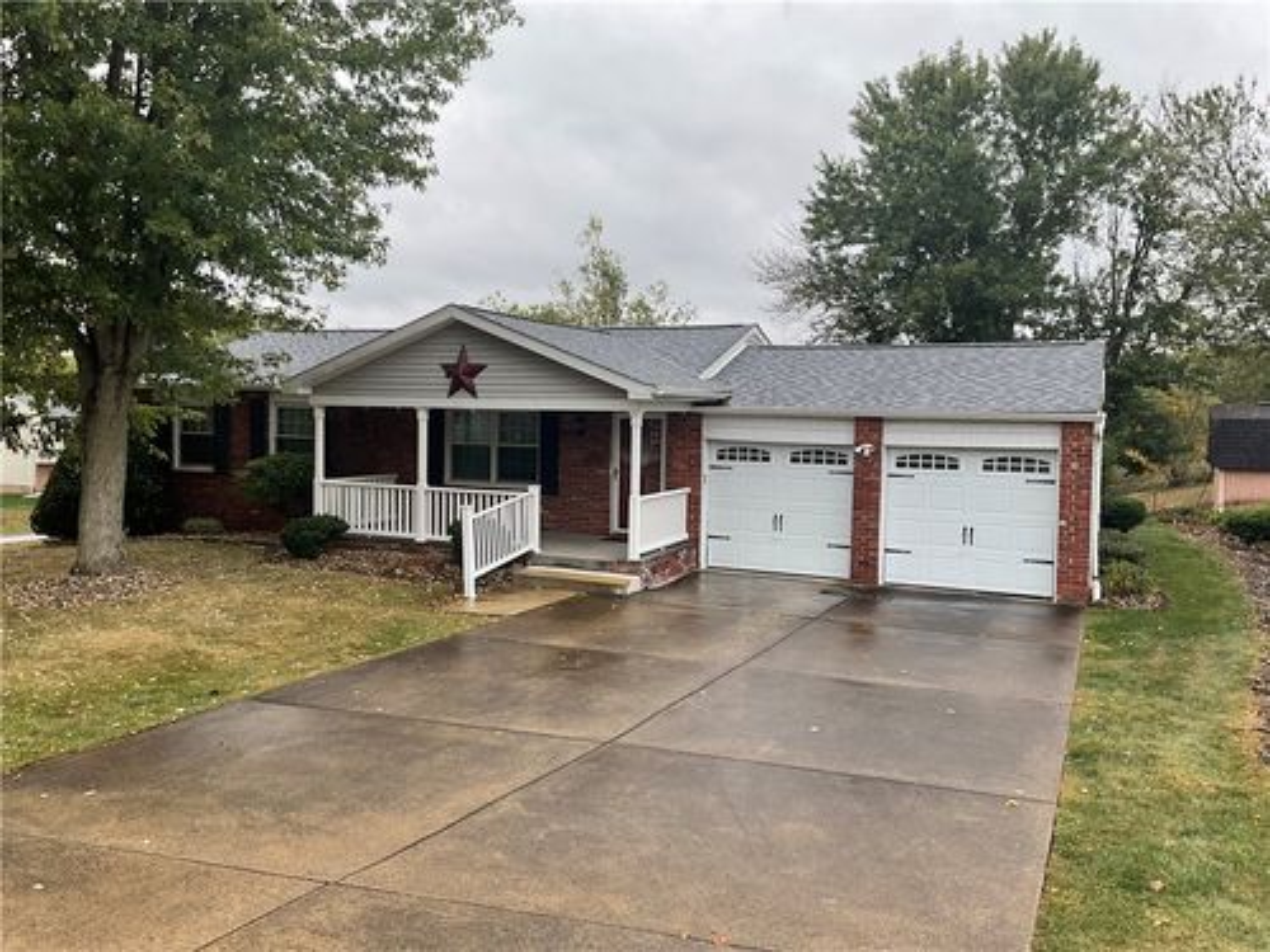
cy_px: 476
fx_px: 1064
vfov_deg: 48.2
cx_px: 635
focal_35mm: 29
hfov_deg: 61.7
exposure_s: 1/302
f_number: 1.8
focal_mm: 3
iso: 16
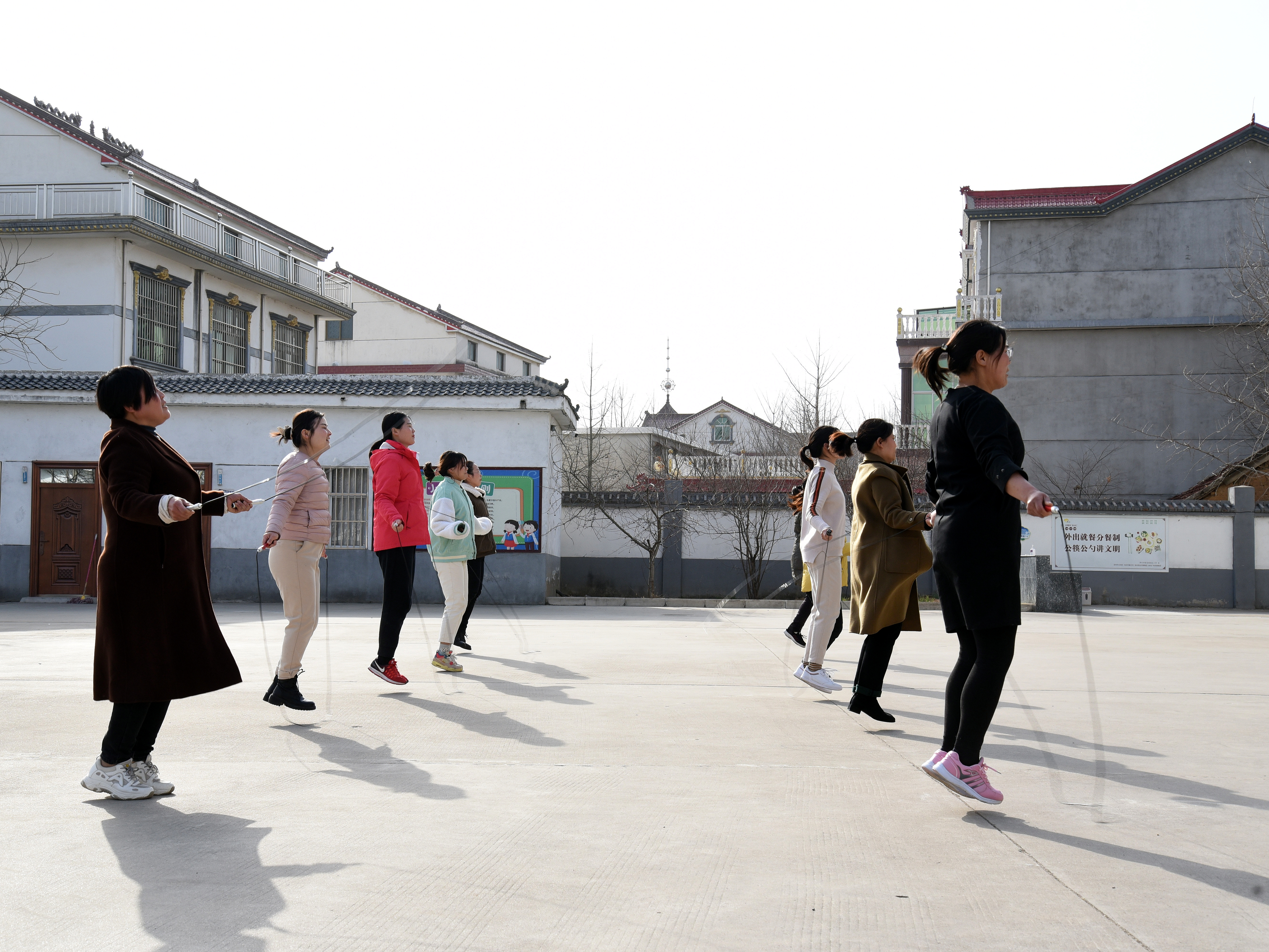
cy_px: 473
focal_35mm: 48
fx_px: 1760
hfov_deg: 39.6
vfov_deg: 30.3
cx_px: 592
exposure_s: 1/500
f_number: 8
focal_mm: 44
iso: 500
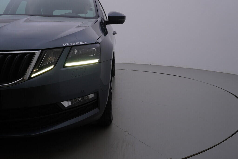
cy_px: 80
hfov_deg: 53.1
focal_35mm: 36
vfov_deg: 36.9
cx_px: 119
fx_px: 238
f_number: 5.6
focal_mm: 24
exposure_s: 1/125
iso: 125
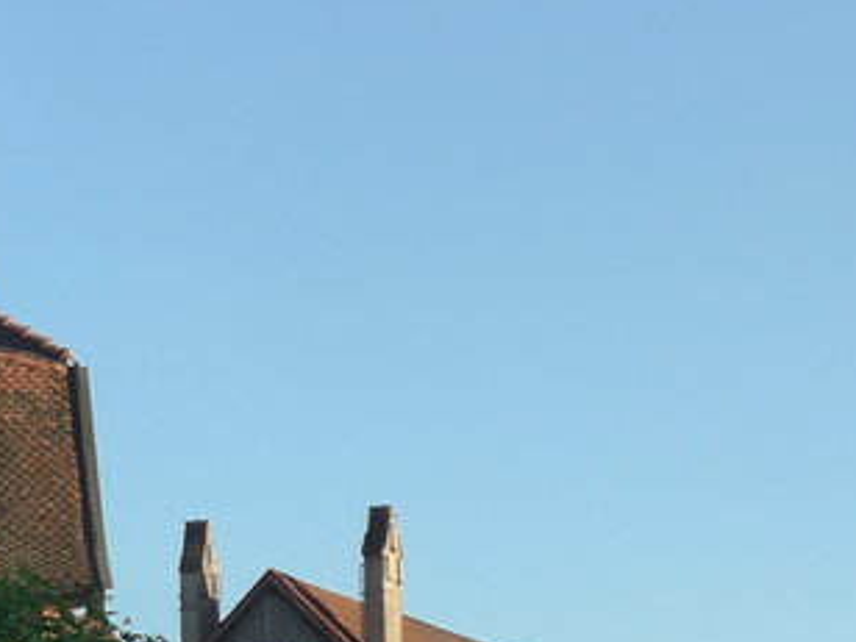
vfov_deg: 7.8
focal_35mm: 191
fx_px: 4723
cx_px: -503
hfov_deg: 10.0
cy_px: 550
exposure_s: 1/640
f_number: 3.2
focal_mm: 10.1
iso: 160
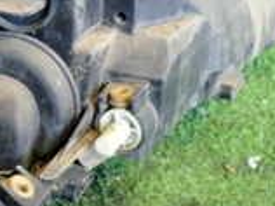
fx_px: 904
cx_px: -132
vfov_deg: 12.9
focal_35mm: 114
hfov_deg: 15.9
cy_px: 28
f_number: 2.3
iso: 320
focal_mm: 5.4
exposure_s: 1/30
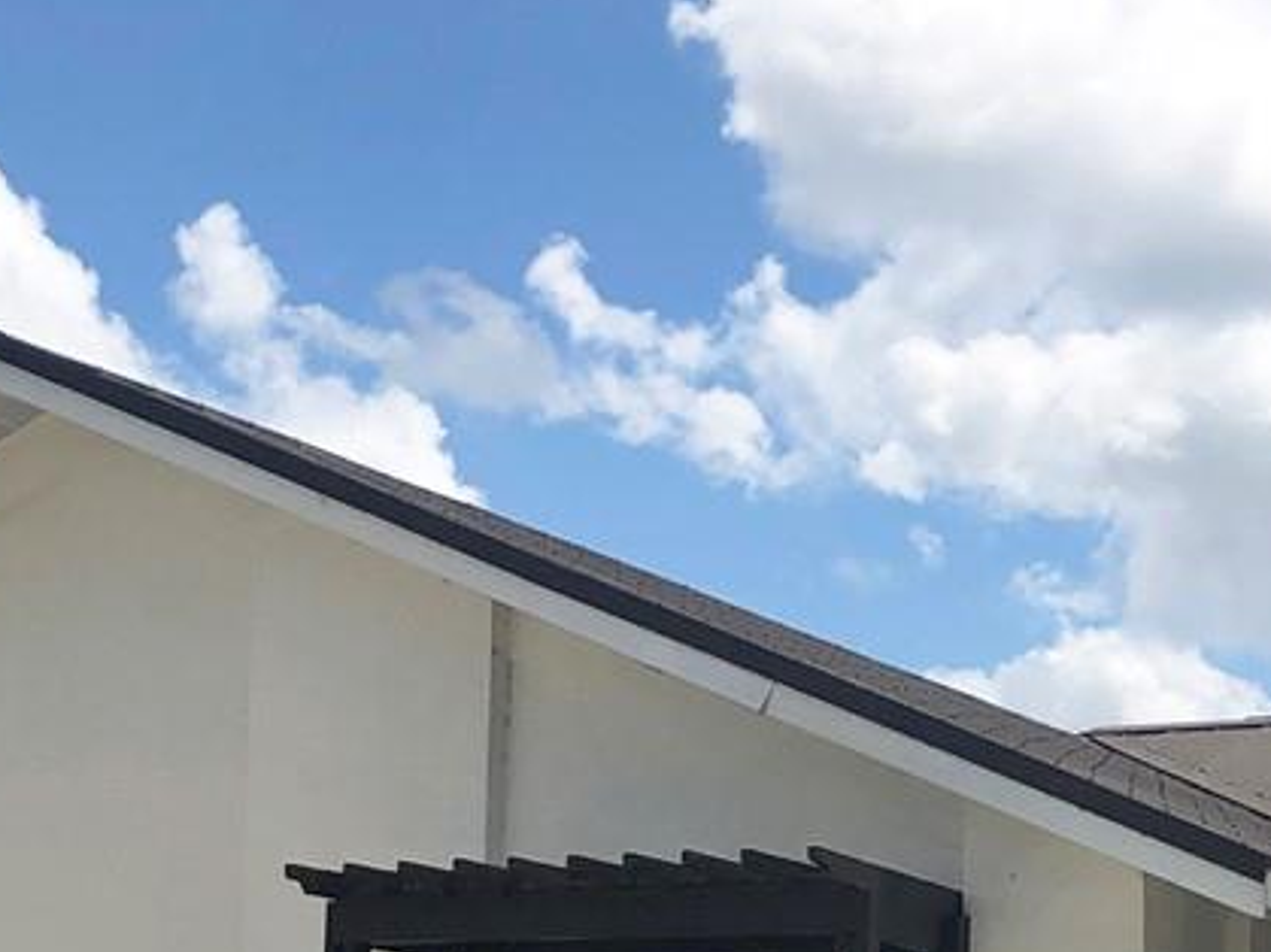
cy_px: 1019
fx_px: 3928
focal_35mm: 107
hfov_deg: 18.1
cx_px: 1171
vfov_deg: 13.6
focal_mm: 4
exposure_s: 1/4425
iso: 20
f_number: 1.8
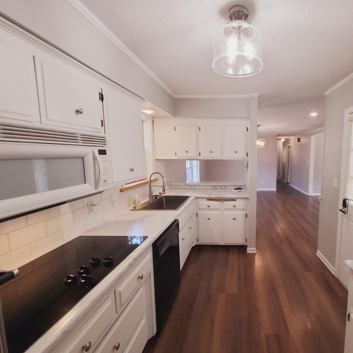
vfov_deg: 87.4
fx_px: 185
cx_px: 232
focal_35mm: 16
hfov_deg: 84.7
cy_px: 179
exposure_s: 1/60
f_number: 2.2
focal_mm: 1.8
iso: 125
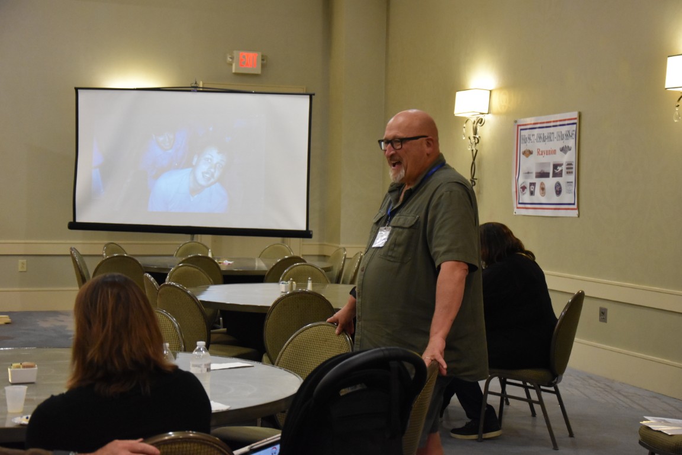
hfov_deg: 28.1
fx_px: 1364
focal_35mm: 72
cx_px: 341
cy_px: 228
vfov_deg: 18.9
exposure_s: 1/60
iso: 3200
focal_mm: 48
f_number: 4.8
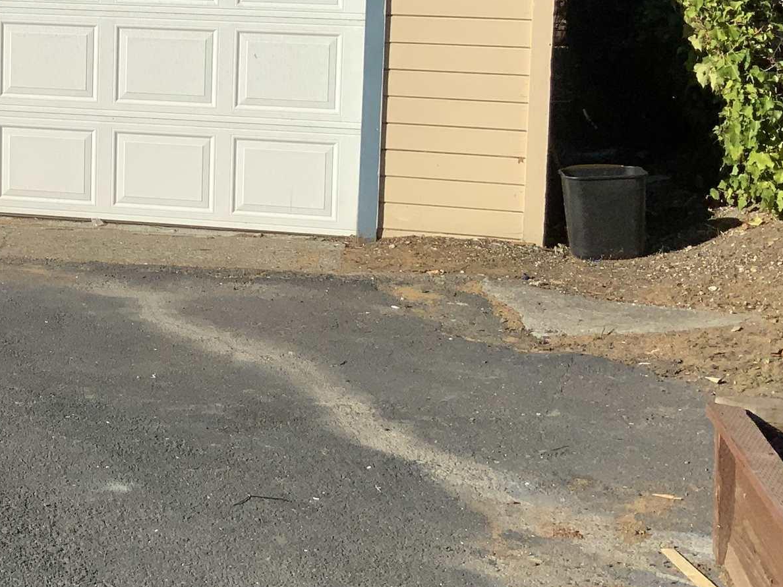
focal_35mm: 75
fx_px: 1696
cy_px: 6
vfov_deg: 19.1
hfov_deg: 24.5
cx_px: -40
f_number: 1.8
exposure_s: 1/3322
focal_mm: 3
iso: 16
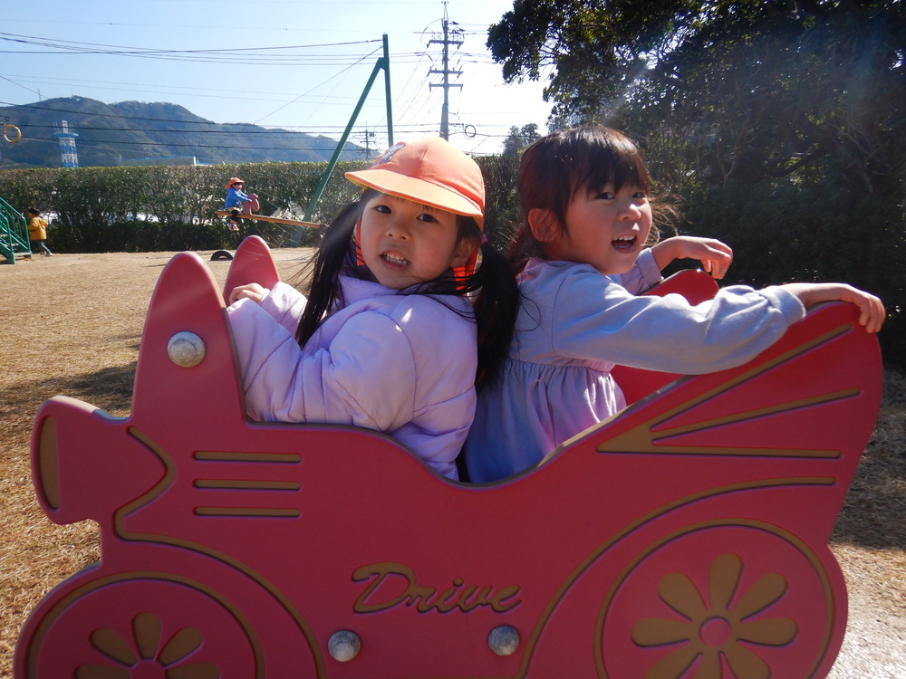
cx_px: 453
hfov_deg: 71.6
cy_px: 340
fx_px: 628
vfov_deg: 56.8
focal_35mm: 24
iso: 125
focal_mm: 4.3
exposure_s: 1/1250
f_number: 2.8
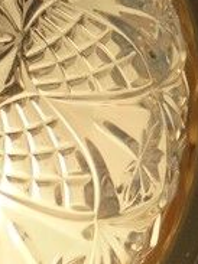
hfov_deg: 10.8
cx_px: -164
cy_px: 82
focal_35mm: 128
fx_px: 977
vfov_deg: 15.4
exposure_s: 1/500
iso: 100
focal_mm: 4.6
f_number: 3.5
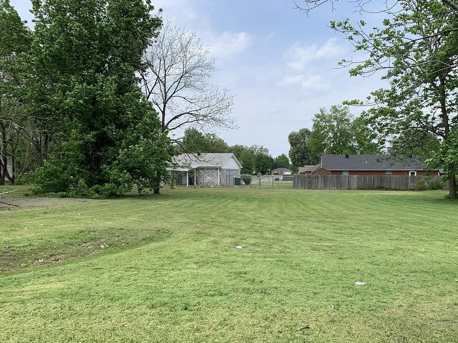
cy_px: 209
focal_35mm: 34
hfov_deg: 53.2
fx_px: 450
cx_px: 296
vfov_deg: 41.6
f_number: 1.8
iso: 25
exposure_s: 1/1661
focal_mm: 4.25
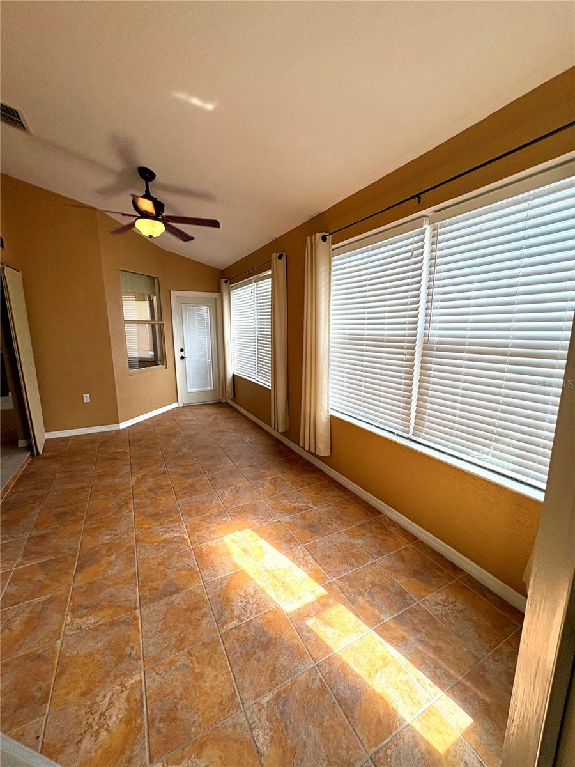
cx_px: 288
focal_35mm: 14
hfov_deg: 85.7
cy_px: 384
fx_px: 310
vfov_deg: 102.1
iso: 100
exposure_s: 1/132
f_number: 2.2
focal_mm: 2.22
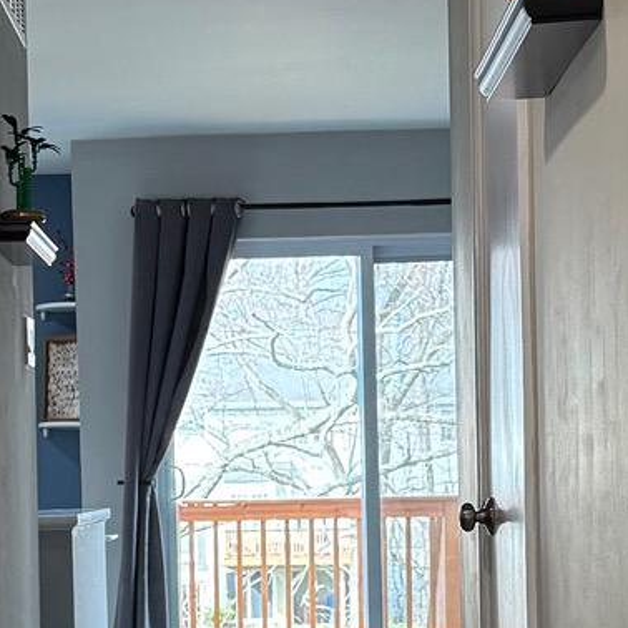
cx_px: 184
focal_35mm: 115
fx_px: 2360
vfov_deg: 15.0
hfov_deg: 15.1
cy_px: 538
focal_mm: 6.76
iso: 200
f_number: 1.78
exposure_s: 1/138
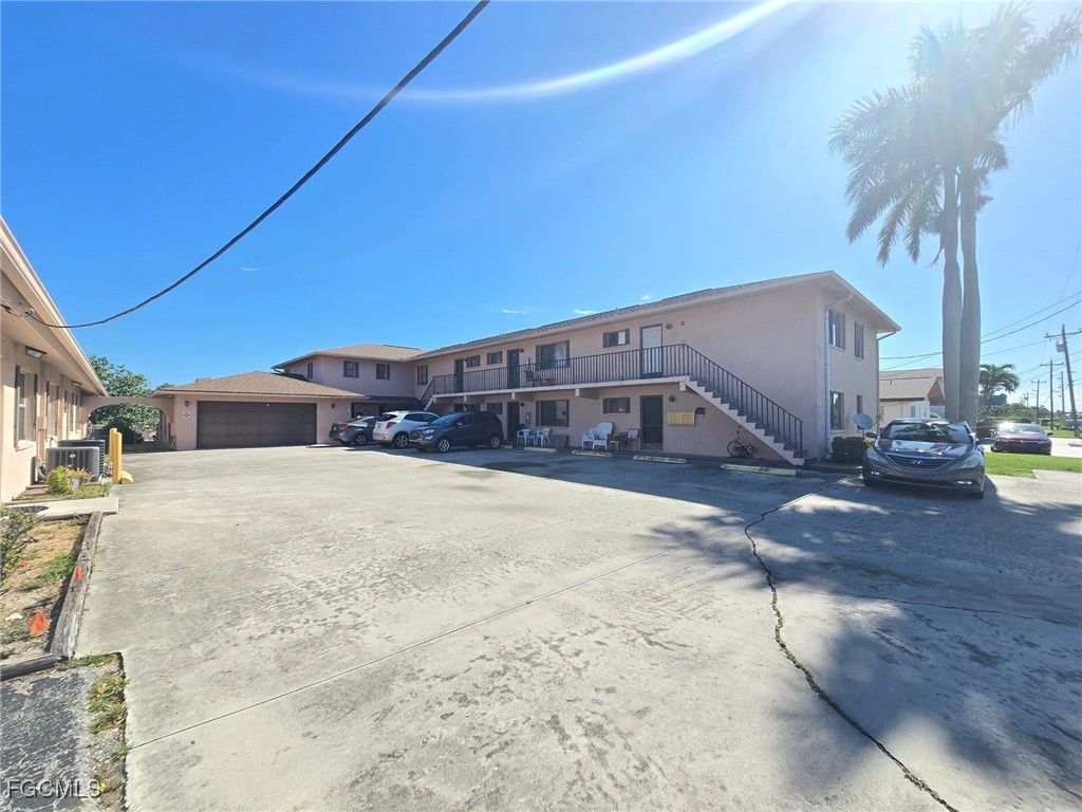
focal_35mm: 13
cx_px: 541
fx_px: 406
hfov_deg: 106.2
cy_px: 406
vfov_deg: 89.9
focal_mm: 2.2
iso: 64
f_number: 2.2
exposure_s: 1/2000
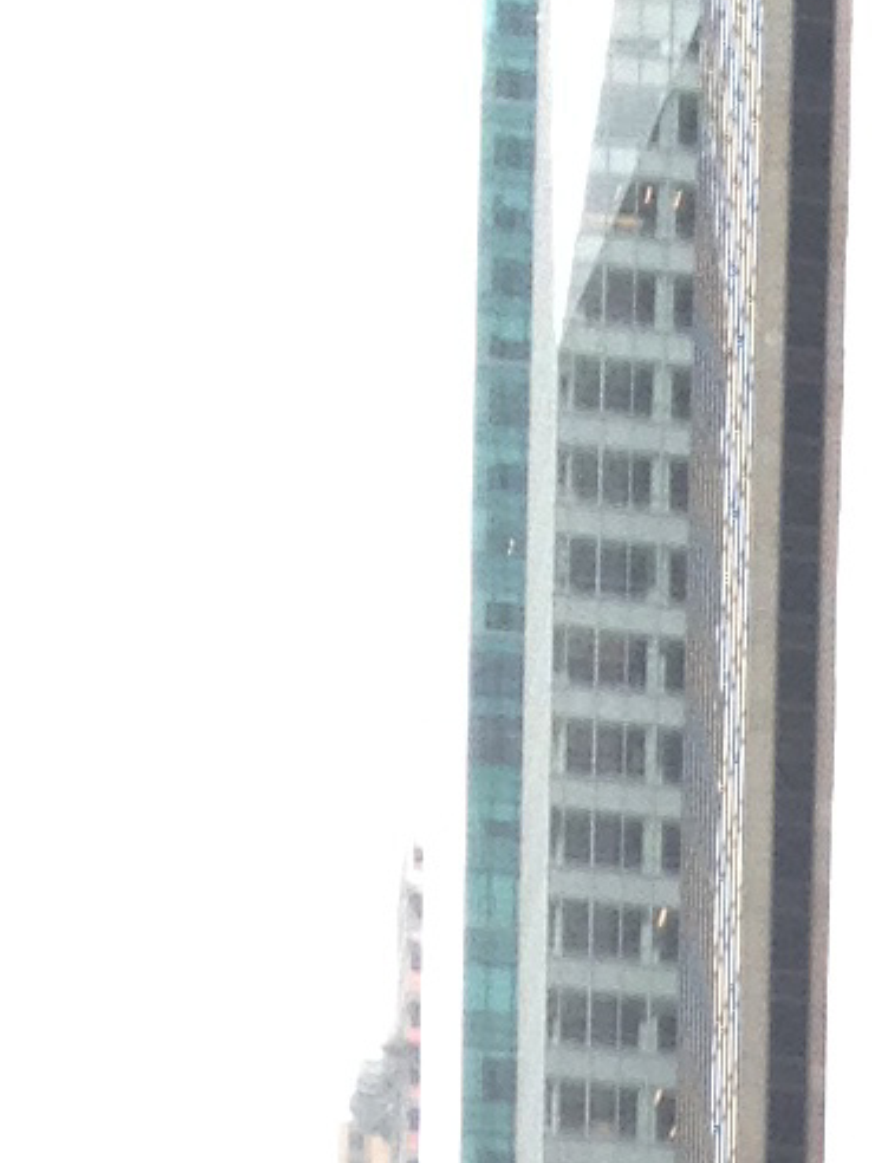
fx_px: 7792
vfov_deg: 7.4
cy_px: 3631
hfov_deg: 6.2
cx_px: 1839
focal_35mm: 232
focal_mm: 4.28
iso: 50
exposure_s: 1/120
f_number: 2.4
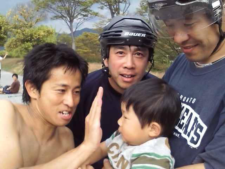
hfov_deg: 61.7
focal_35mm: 29
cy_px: 84
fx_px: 188
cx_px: 112
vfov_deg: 48.2
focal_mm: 3.73
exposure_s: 1/62.5
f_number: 3.5
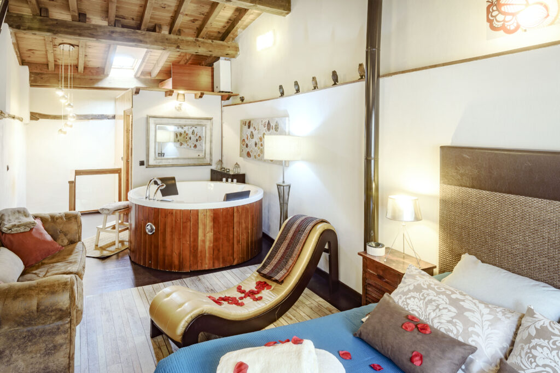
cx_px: 280
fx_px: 311
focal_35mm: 20
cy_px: 186
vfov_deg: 61.8
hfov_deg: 84.0
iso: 125
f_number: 13
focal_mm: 20
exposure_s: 2
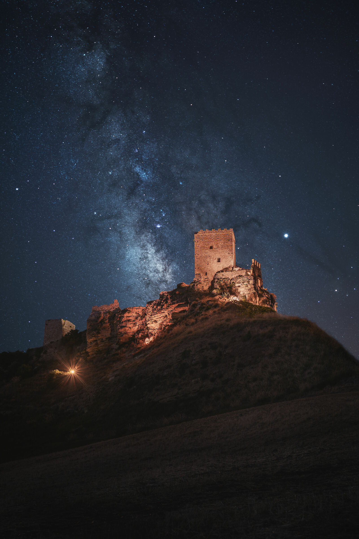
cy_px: 270
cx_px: 180
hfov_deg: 31.9
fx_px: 628
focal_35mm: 42
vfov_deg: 46.4
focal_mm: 42
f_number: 16
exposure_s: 1/1.25
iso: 100
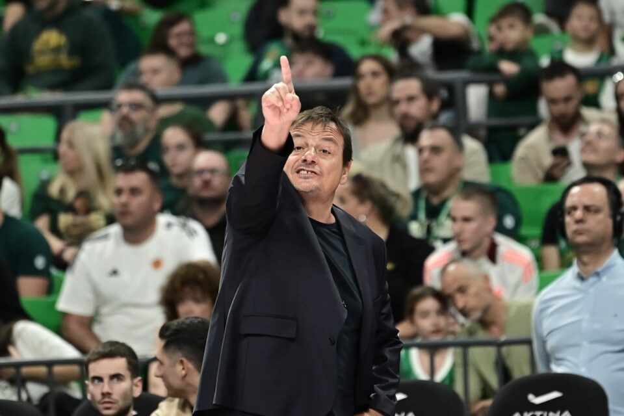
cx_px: 312
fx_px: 3466
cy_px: 208
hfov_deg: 10.3
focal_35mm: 200
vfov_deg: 6.9
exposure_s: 1/1250
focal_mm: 200
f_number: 2.8
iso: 1600
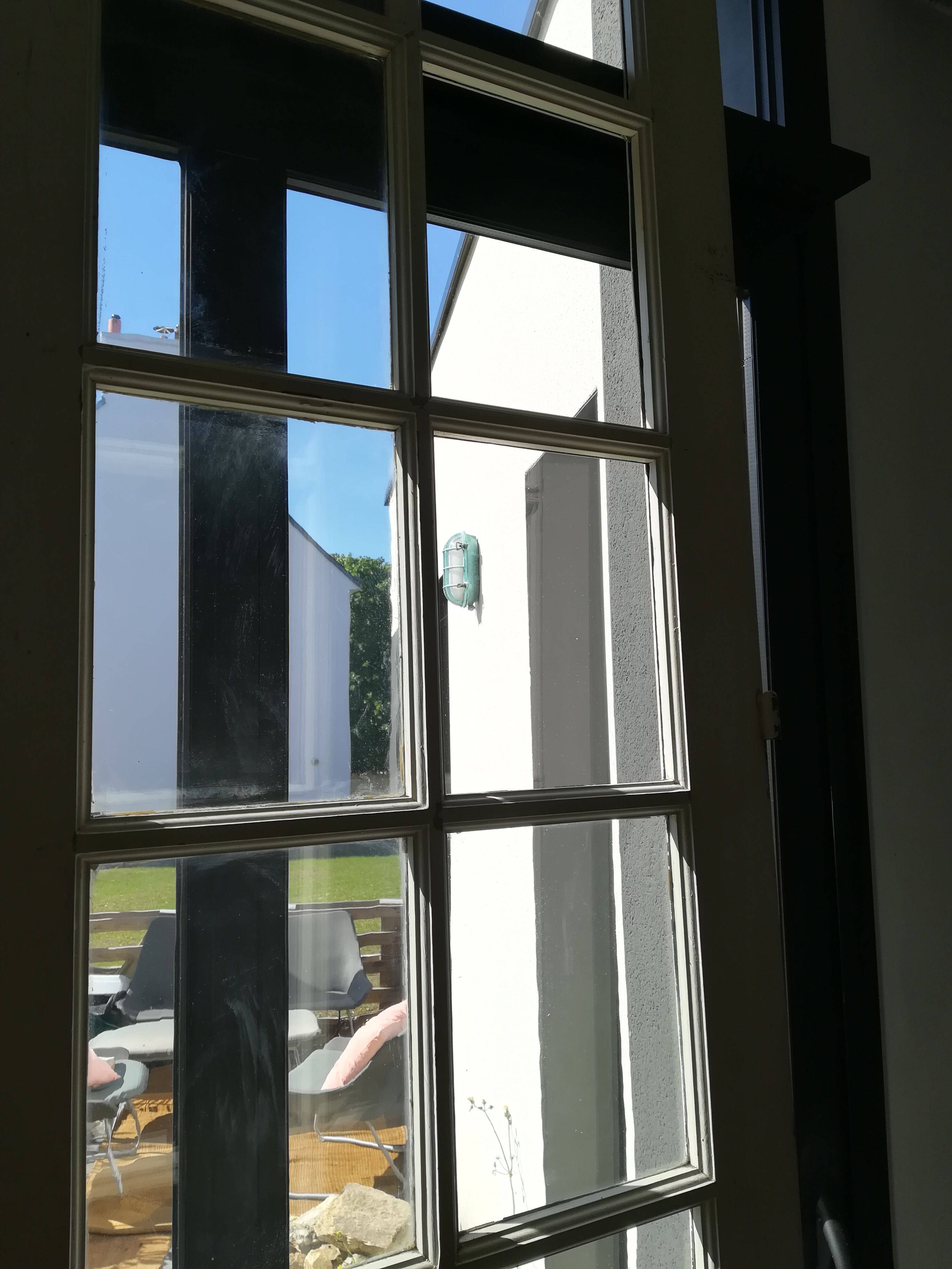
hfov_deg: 53.1
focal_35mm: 26
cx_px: 476
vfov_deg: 67.3
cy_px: 634
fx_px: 953
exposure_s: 1/384
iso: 50
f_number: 2.2
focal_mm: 3.83
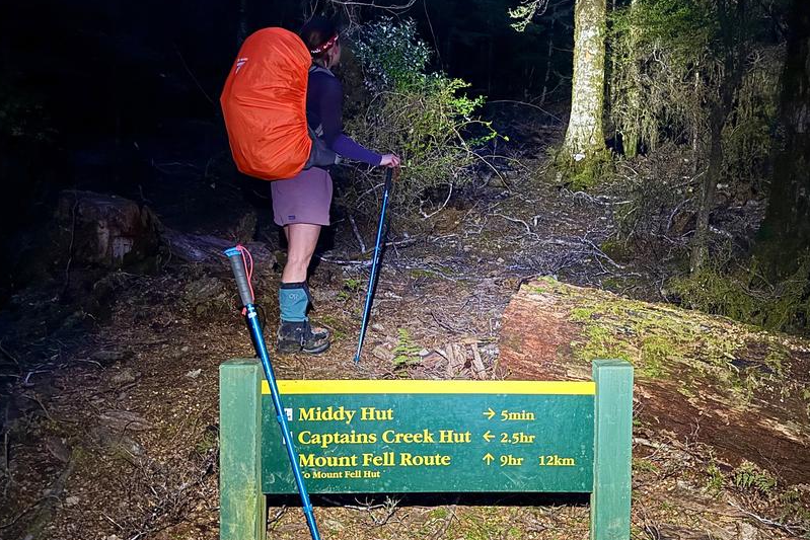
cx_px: 505
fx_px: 720
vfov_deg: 41.1
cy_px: 280
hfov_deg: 58.0
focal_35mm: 32
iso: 2000
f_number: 1.78
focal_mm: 6.76
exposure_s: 1/15
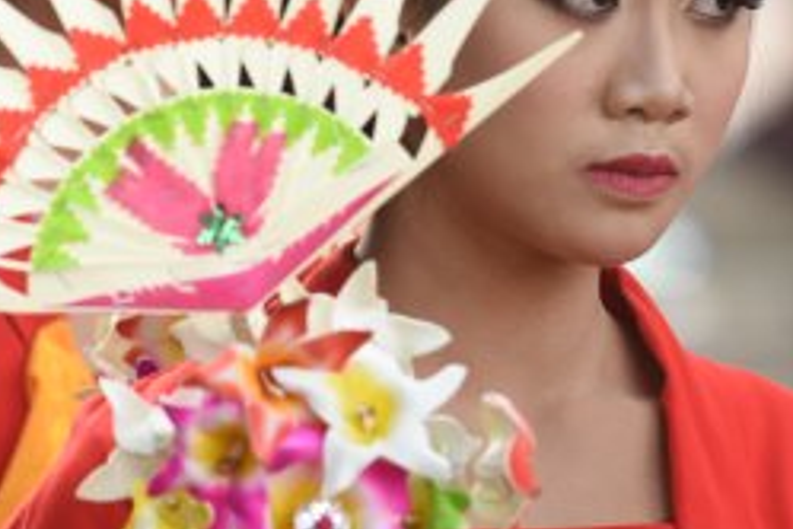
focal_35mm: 553
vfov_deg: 2.5
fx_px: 12180
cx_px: 344
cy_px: 32
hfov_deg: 3.7
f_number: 4
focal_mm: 150
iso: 400
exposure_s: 1/250
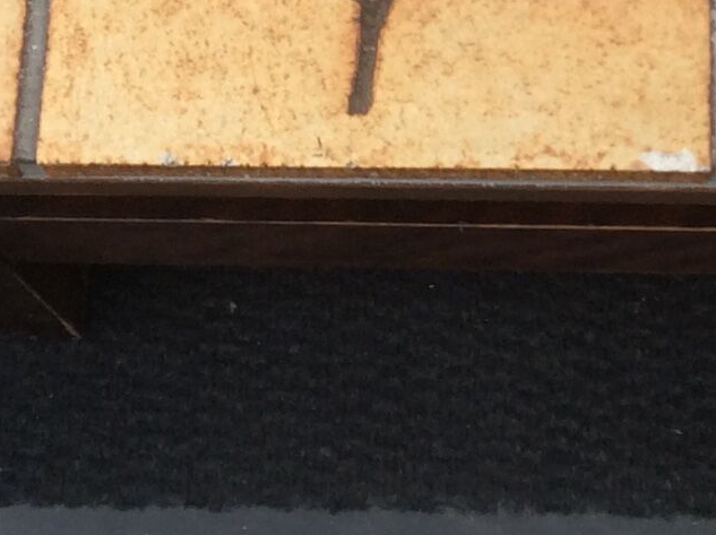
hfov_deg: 15.0
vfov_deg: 11.1
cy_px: -70
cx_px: 529
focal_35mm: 131
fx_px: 2706
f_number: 2.4
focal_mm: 3.3
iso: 32
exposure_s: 1/411
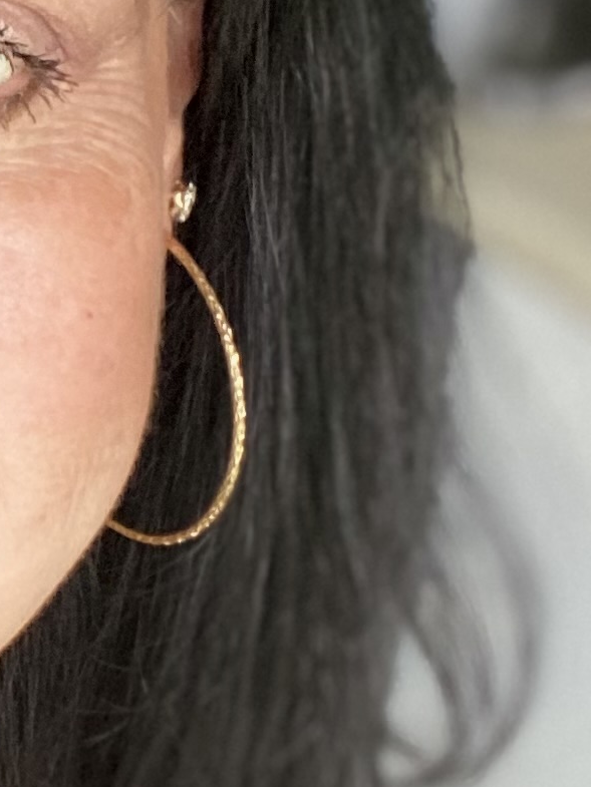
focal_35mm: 118
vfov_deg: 16.6
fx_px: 2685
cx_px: -374
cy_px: 216
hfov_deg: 11.8
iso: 200
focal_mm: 2.71
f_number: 2.2
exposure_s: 1/60
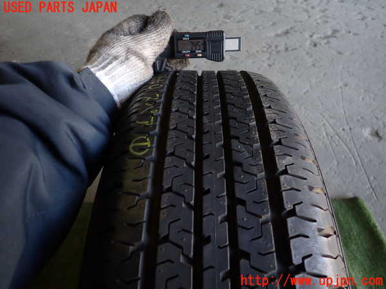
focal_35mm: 25
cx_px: 193
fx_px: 279
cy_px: 144
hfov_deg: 69.4
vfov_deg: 54.9
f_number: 2
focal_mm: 4.5
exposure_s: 1/60
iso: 160
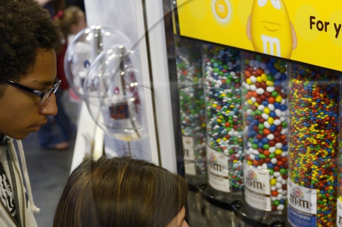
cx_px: 277
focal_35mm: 57
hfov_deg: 34.0
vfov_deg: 23.5
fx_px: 541
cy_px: 165
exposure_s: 1/160
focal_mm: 24
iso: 1600
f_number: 2.8
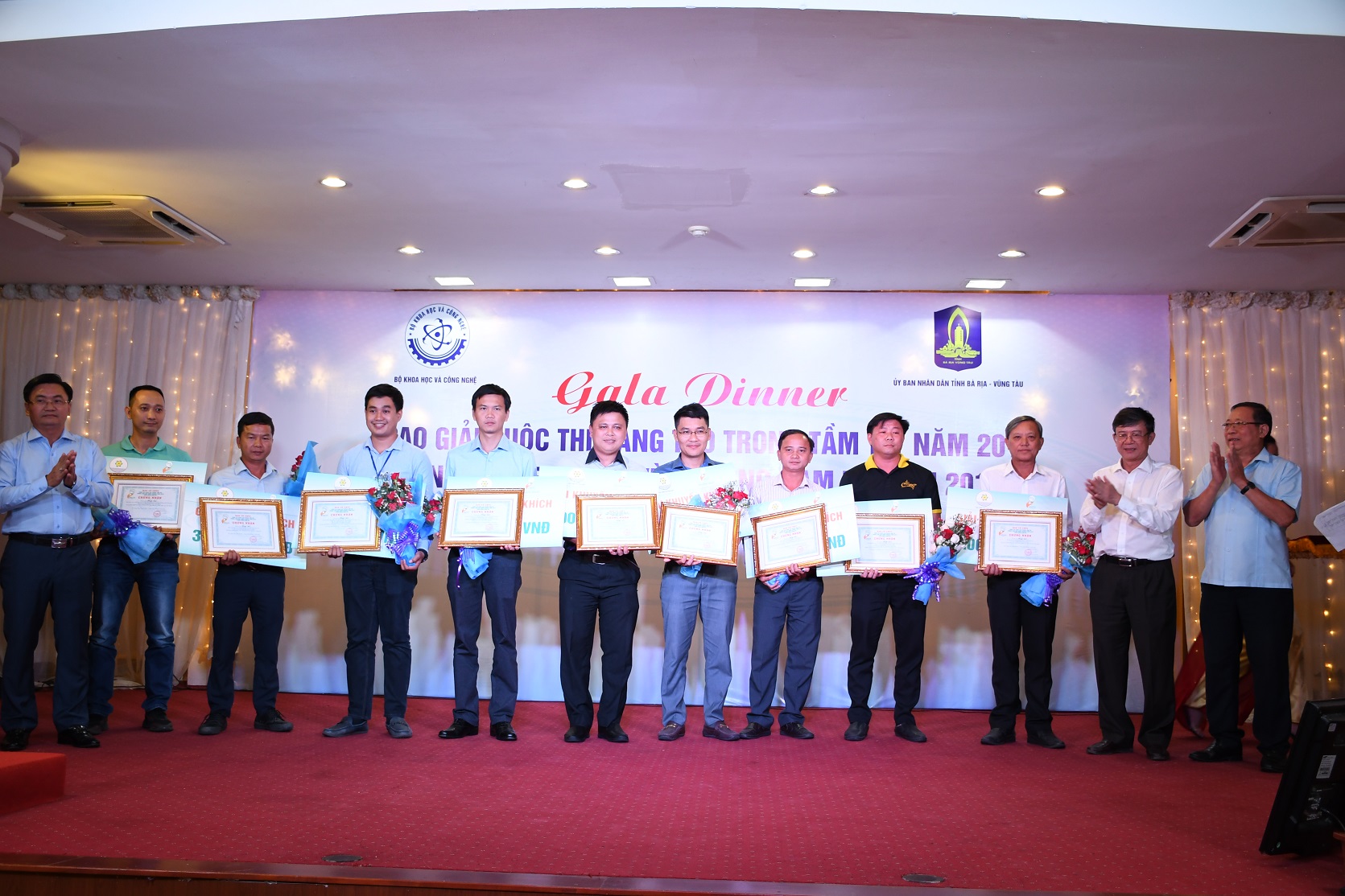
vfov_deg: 38.9
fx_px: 1270
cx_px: 672
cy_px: 448
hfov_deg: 55.8
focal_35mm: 34
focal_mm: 23
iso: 640
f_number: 3.8
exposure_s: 1/100
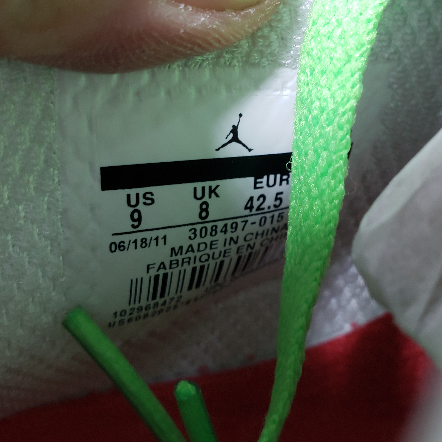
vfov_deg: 41.8
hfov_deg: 41.4
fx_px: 578
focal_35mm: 40
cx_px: 292
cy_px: 201
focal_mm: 4.3
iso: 100
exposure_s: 1/100
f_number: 2.4
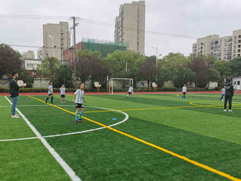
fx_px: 237
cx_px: 120
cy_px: 101
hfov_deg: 54.0
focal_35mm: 34
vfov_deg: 41.7
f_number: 1.6
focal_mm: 5.56
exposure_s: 1/208
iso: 50
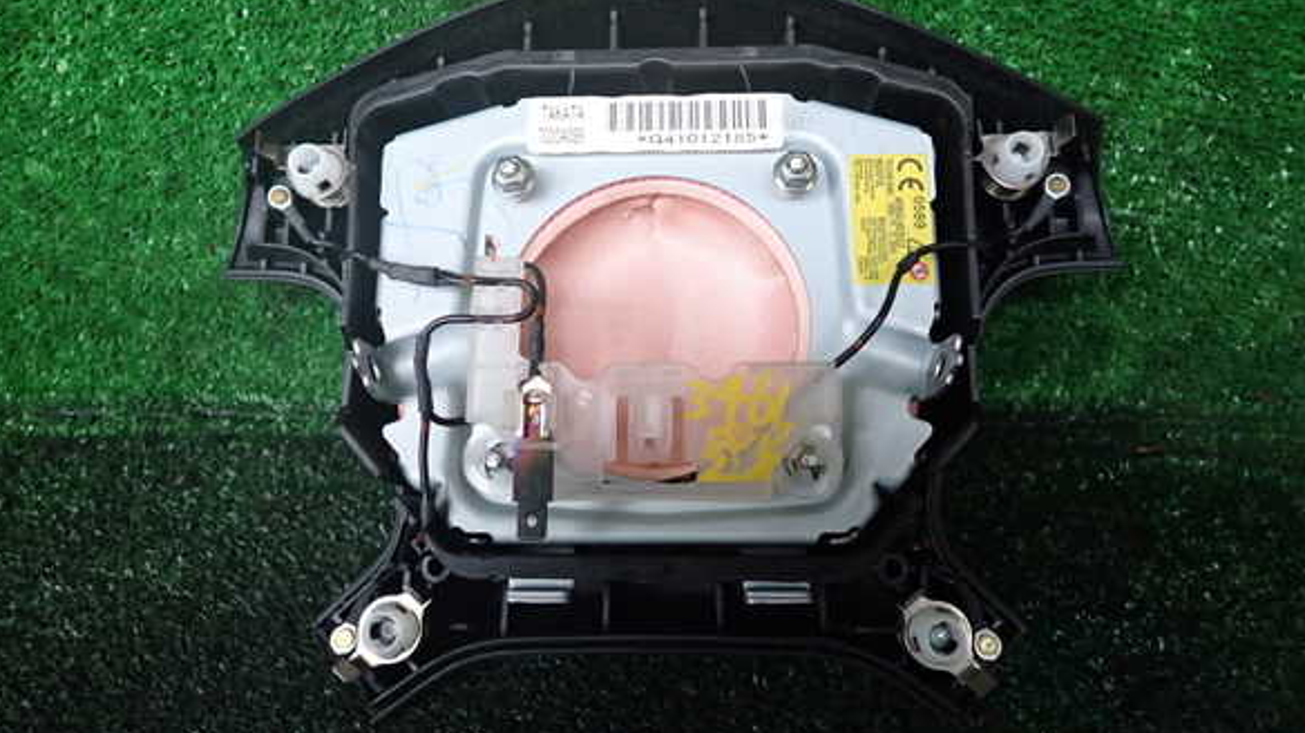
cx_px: 655
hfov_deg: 67.9
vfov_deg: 41.3
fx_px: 969
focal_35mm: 28
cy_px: 299
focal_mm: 4.5
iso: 400
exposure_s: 1/30
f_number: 2
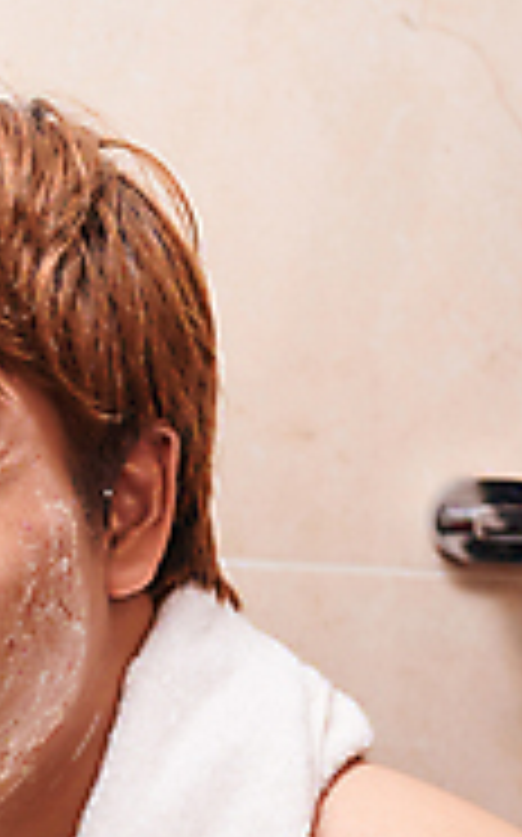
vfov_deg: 18.0
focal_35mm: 115
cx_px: -274
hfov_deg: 10.9
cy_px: 648
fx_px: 2622
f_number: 4
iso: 200
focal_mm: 35
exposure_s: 1/160
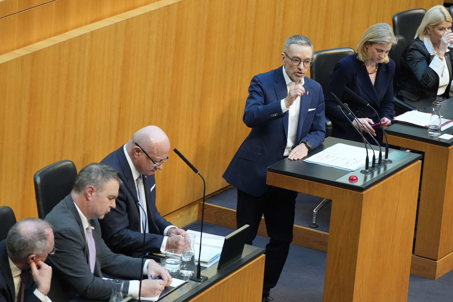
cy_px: 151
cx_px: 226
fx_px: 2252
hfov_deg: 11.5
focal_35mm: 179
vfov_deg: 7.7
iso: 4000
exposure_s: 1/320
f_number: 7.1
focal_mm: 179
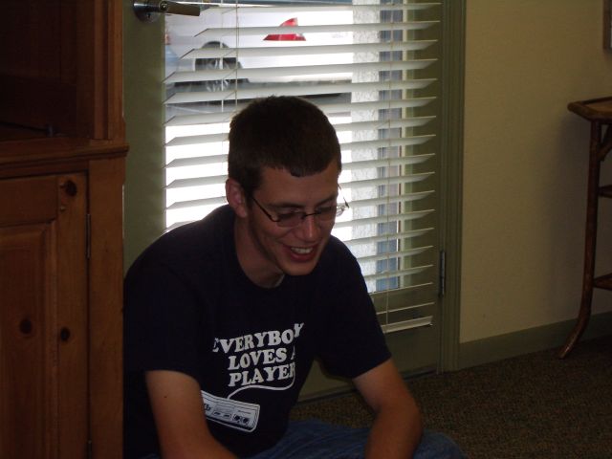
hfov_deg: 22.3
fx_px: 1556
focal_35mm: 88
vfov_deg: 16.8
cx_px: 306
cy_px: 230
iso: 200
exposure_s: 1/60
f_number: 4.4
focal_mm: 14.6
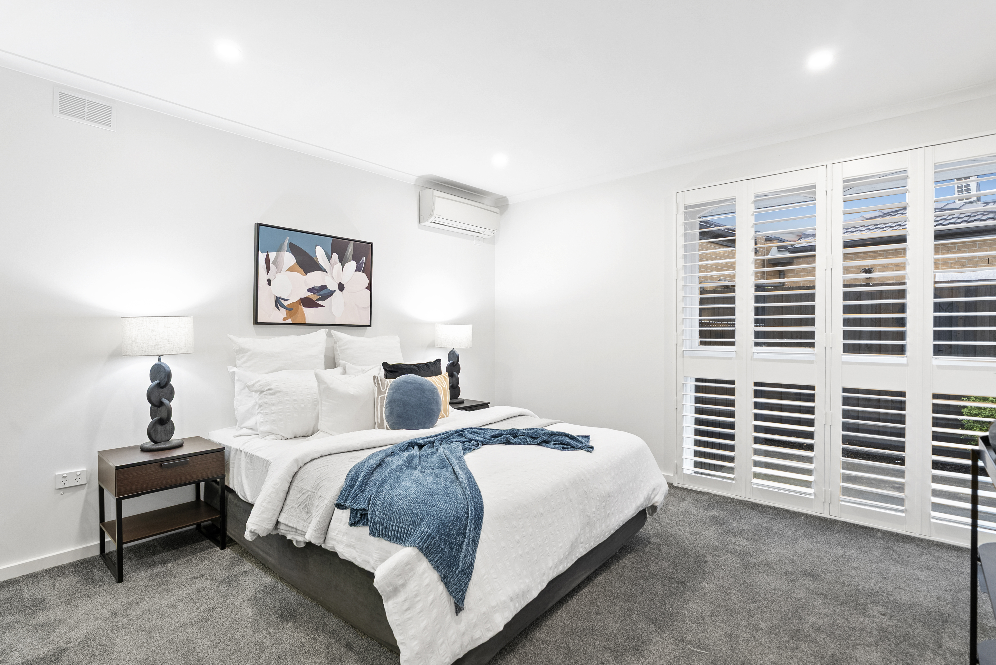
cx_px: 498
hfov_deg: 93.2
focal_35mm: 17
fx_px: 471
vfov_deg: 70.5
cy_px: 332
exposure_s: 1/3
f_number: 7.1
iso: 400
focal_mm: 17
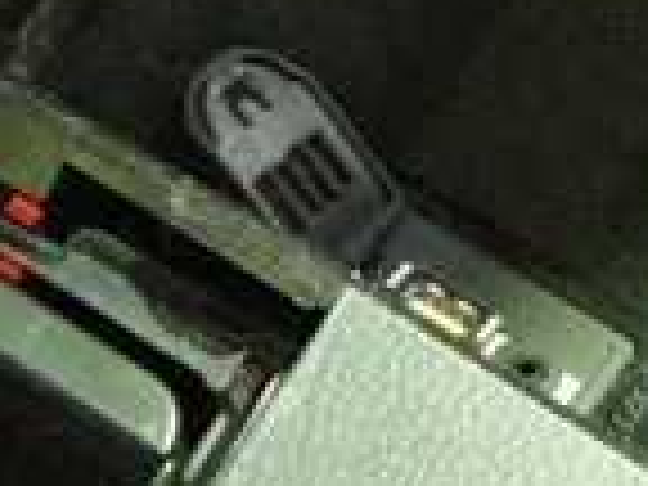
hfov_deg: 17.7
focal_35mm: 104
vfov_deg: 13.5
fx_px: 1947
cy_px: -202
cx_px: 837
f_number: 2
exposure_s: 1/25
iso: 800
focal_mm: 4.5
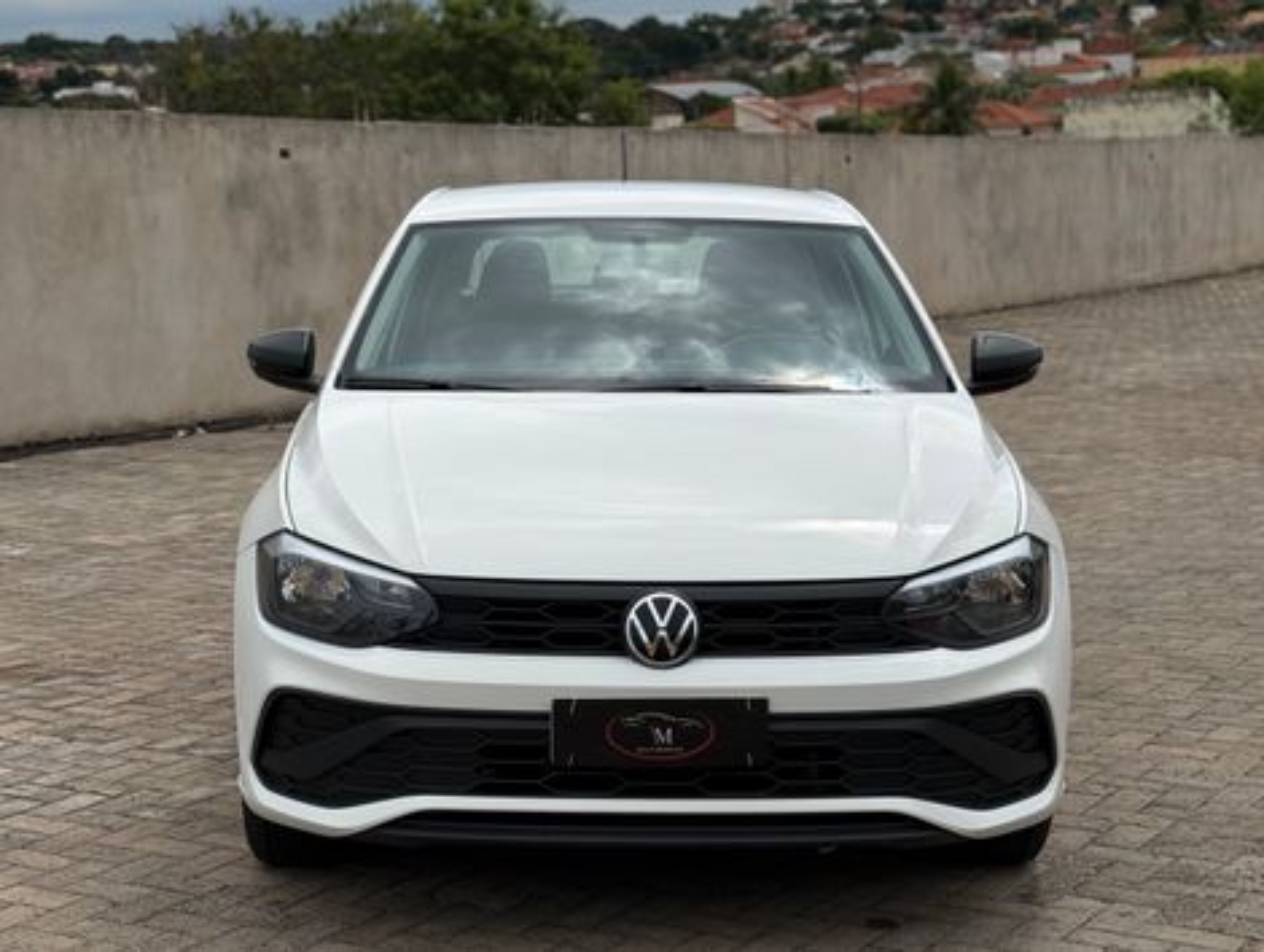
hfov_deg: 39.6
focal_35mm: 48
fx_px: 1755
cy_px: 476
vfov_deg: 30.3
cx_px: 632
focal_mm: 6.76
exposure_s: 1/11364
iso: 64
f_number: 1.78
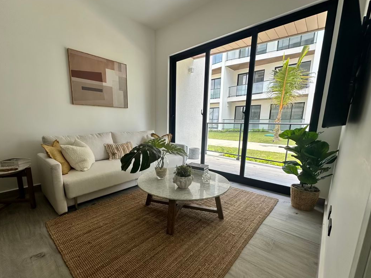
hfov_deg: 94.1
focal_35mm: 16
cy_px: 154
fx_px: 172
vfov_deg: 77.9
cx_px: 165
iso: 40
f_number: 2.2
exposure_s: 1/134
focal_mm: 2.22
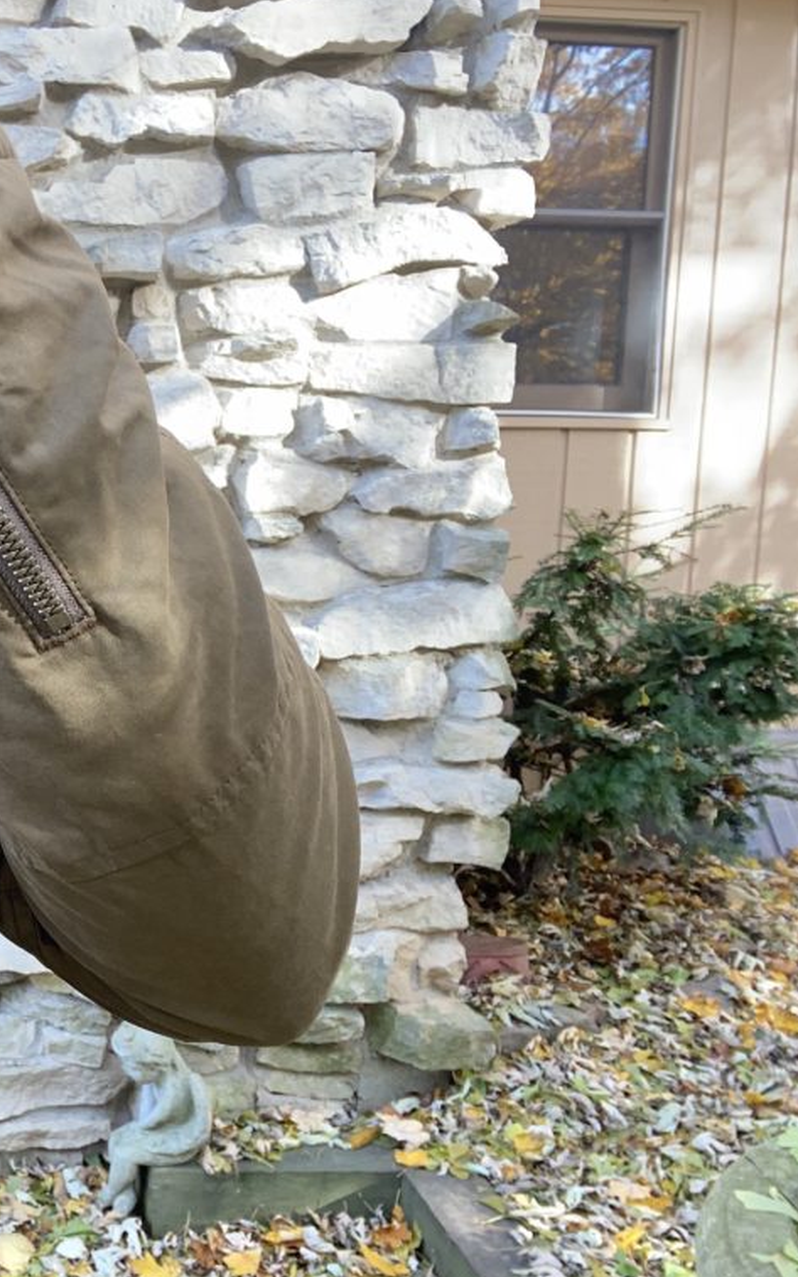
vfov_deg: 58.1
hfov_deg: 33.9
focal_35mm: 33
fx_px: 1149
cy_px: 639
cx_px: -54
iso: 100
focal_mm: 2.71
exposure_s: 1/76
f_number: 2.2
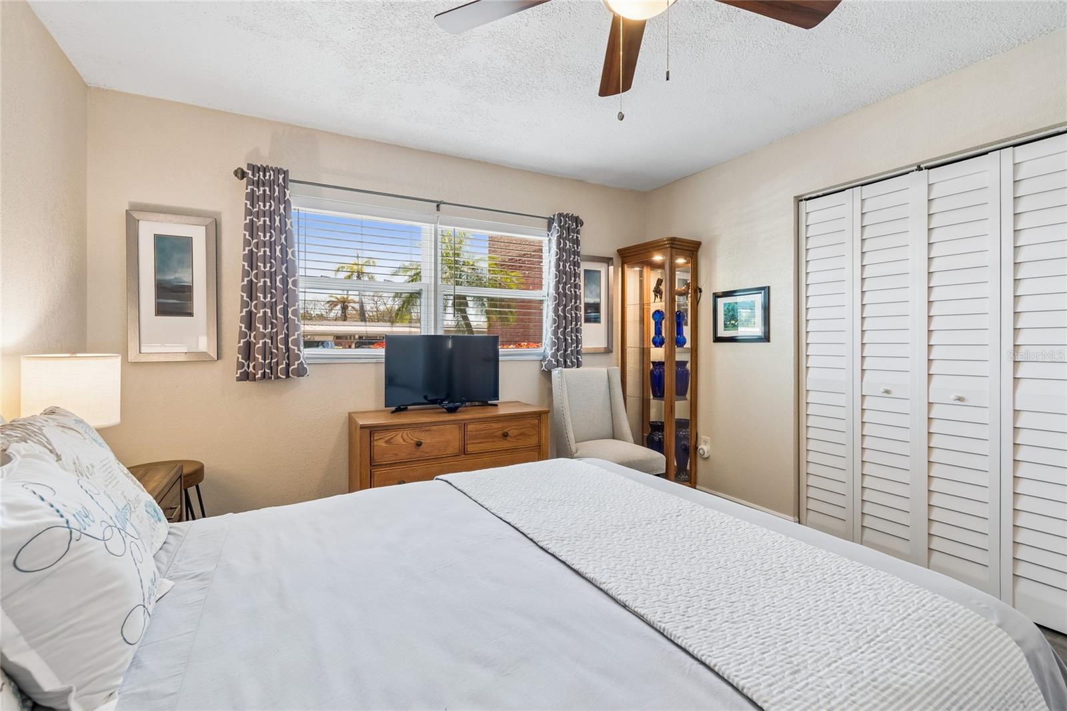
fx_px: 444
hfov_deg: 100.4
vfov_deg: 77.3
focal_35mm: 15
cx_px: 534
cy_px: 356
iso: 100
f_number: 7.1
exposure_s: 1/50
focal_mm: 10
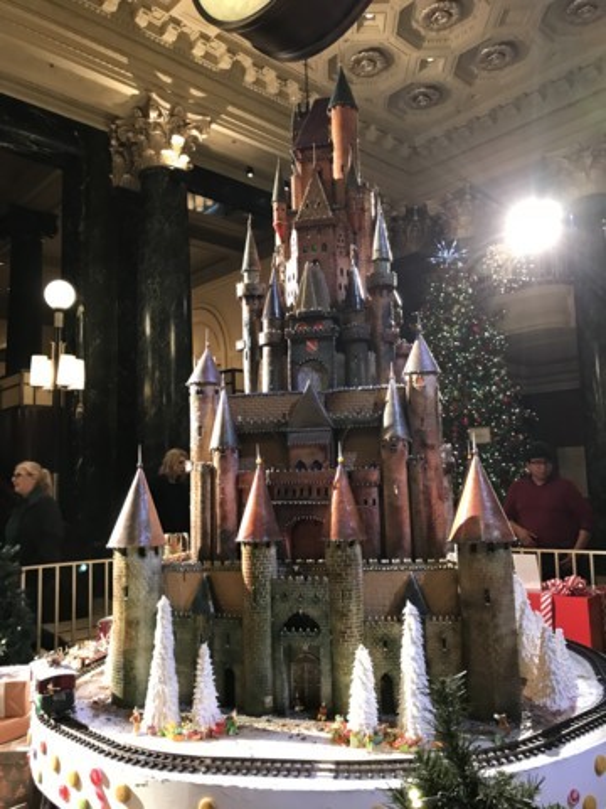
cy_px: 404
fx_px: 654
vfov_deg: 63.4
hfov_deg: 49.7
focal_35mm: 28
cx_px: 303
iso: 80
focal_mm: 3.99
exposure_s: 1/15
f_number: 1.8
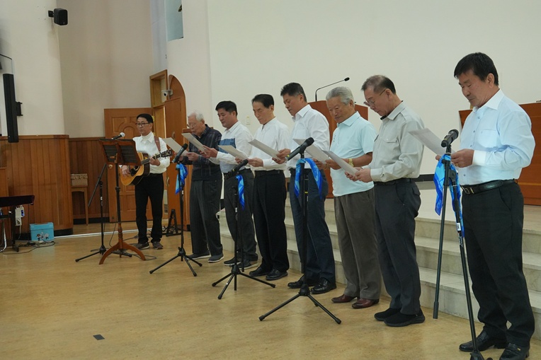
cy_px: 180
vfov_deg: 30.8
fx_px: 654
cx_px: 270
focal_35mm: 44
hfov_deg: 45.0
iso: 3200
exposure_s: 1/160
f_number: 6.3
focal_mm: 29
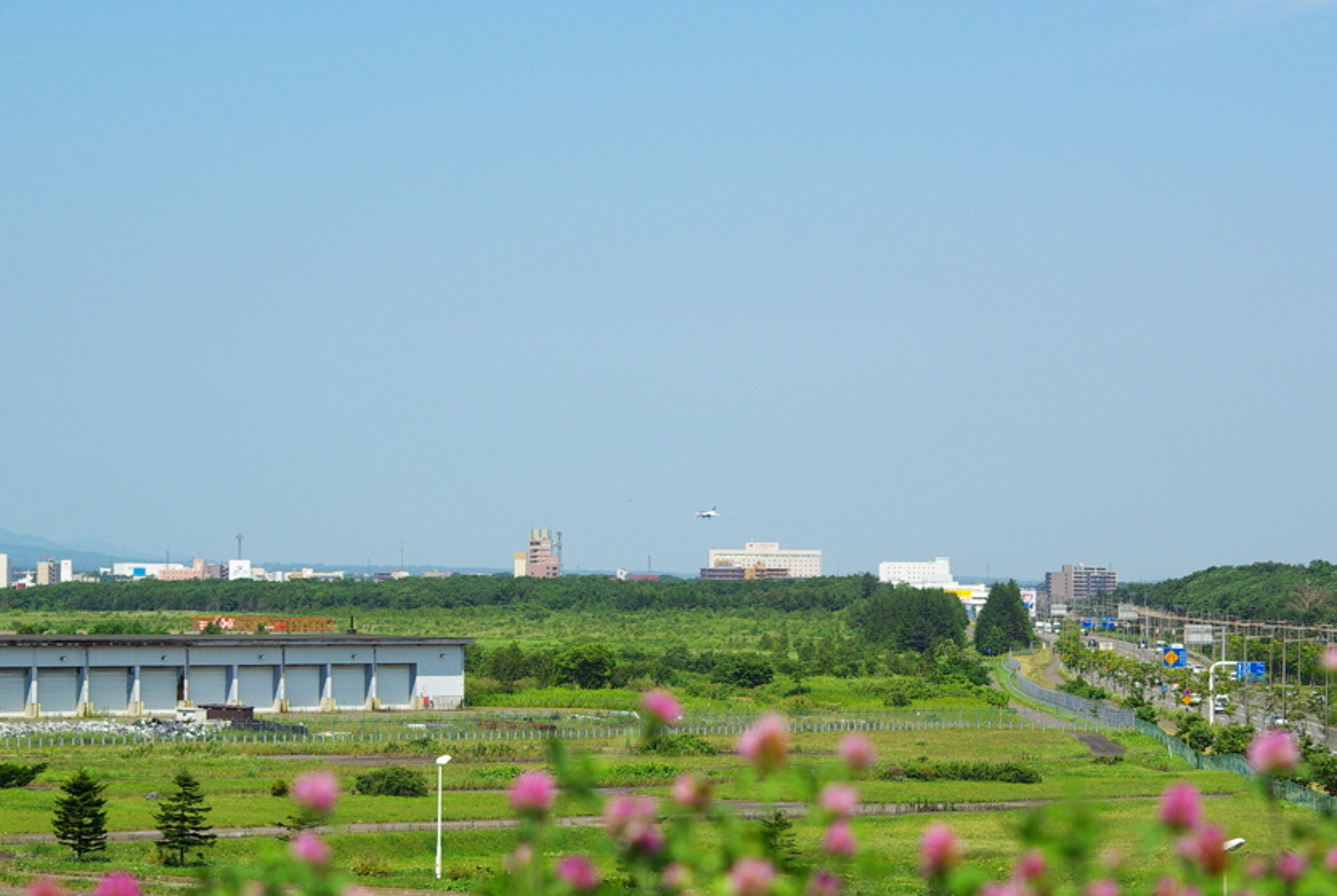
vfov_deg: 10.7
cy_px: 523
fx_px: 4798
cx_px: 735
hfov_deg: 15.9
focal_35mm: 129
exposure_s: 1/1000
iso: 200
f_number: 6.3
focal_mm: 70
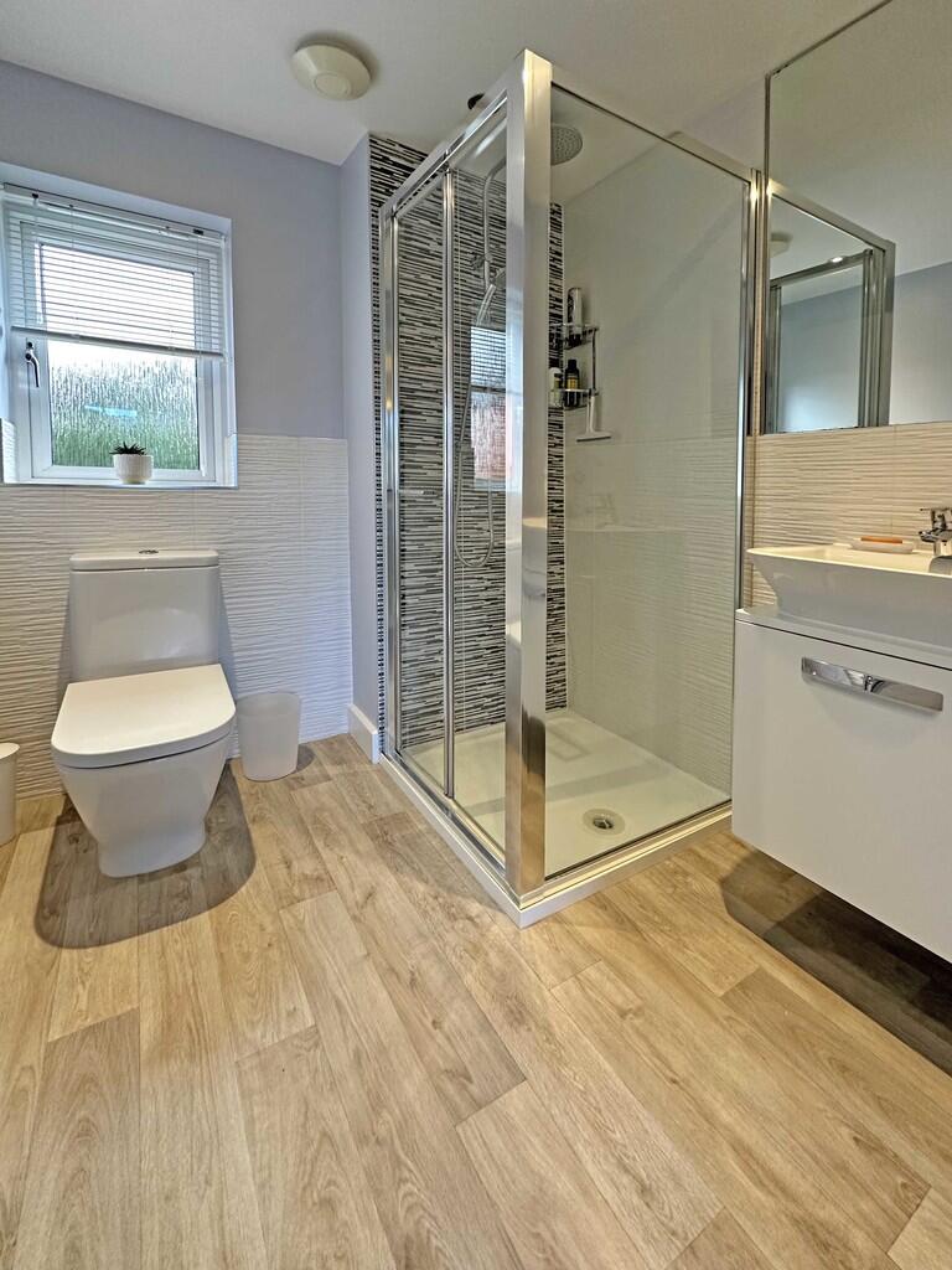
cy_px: 635
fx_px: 513
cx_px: 476
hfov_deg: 85.7
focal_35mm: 14
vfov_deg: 102.1
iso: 200
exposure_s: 1/100
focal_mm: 2.22
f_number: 2.2
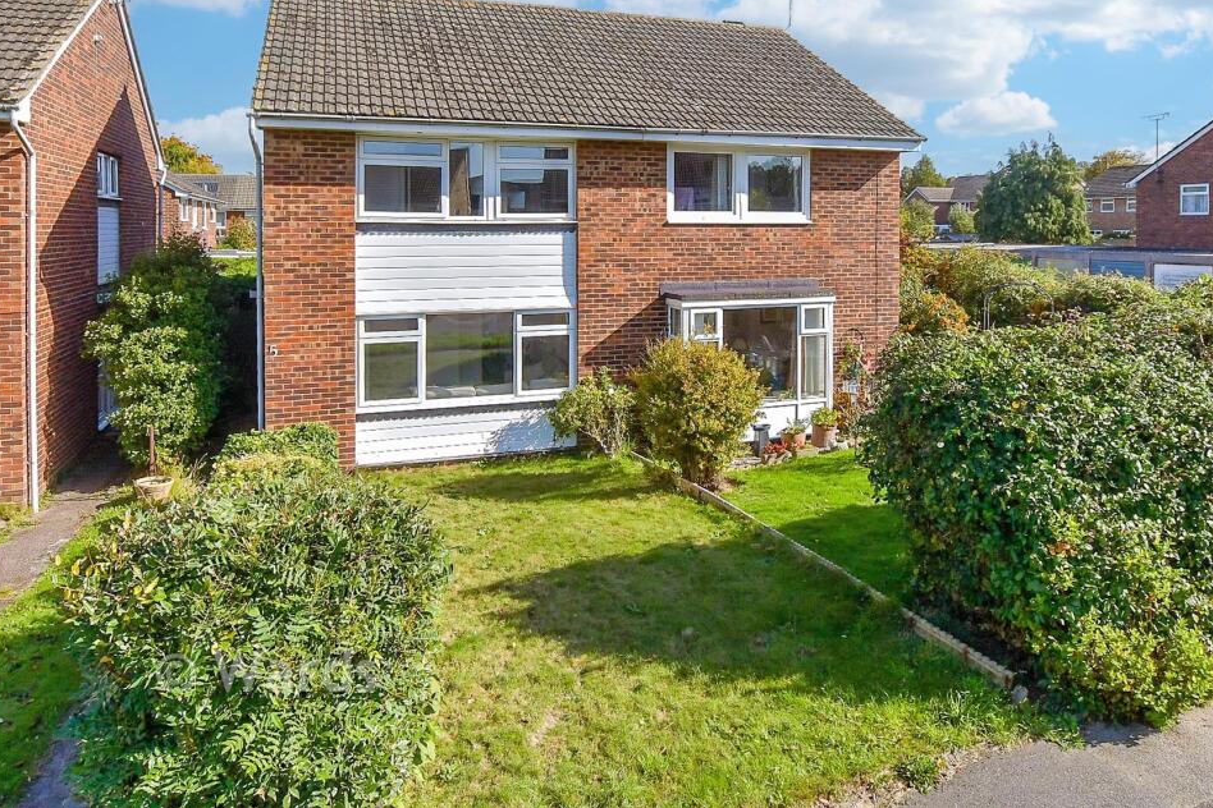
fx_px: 910
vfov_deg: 47.9
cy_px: 373
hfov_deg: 67.4
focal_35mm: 27
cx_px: 581
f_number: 8
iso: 200
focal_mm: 17
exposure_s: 1/800
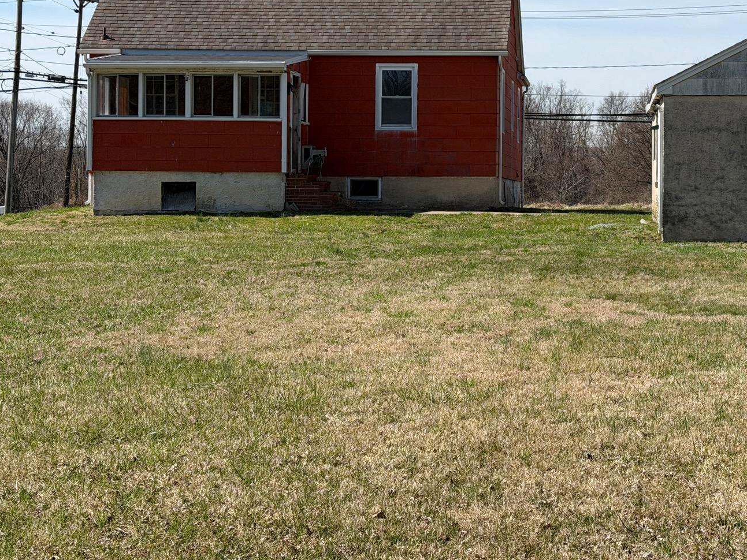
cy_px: 191
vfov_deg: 19.3
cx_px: 489
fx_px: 1640
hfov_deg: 25.5
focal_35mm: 76
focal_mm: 6.76
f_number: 1.78
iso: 64
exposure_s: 1/6024
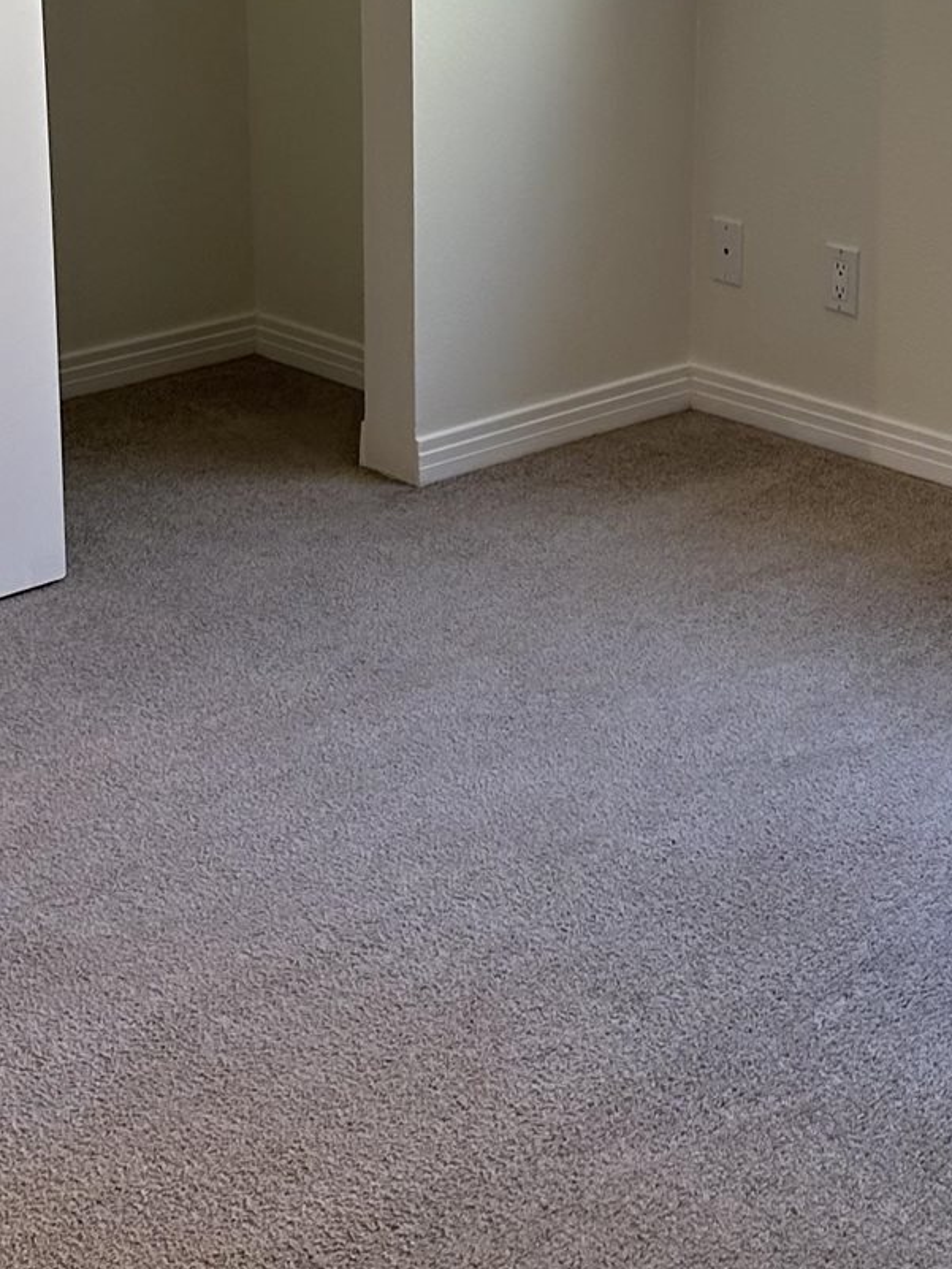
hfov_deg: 20.9
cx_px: 836
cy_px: 185
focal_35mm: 69
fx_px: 2529
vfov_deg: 27.4
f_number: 1.78
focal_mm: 6.86
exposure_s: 1/120
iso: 100
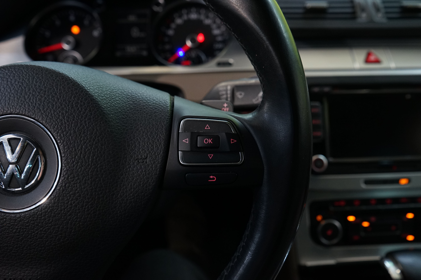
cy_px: 140
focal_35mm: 32
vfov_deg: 41.1
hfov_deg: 58.7
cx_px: 210
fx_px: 374
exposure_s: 1/30
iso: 2000
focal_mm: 32
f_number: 5.6
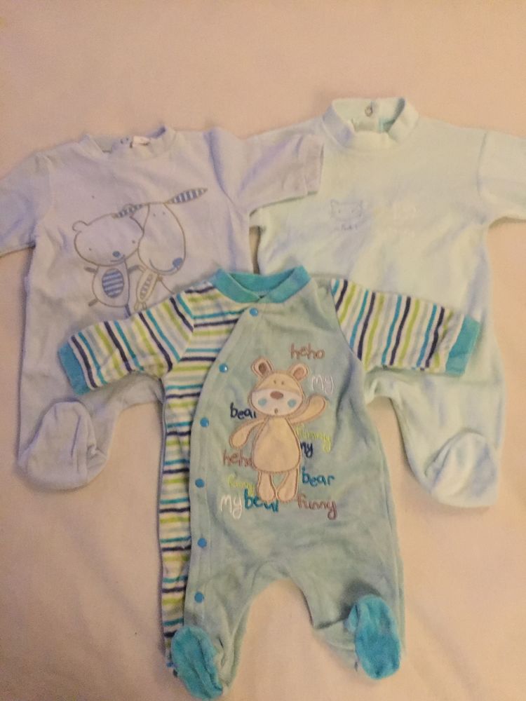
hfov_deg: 48.2
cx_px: 263
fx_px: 588
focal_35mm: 29
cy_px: 350
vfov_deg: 61.7
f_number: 2.2
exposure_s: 1/17
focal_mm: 4.15
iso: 400
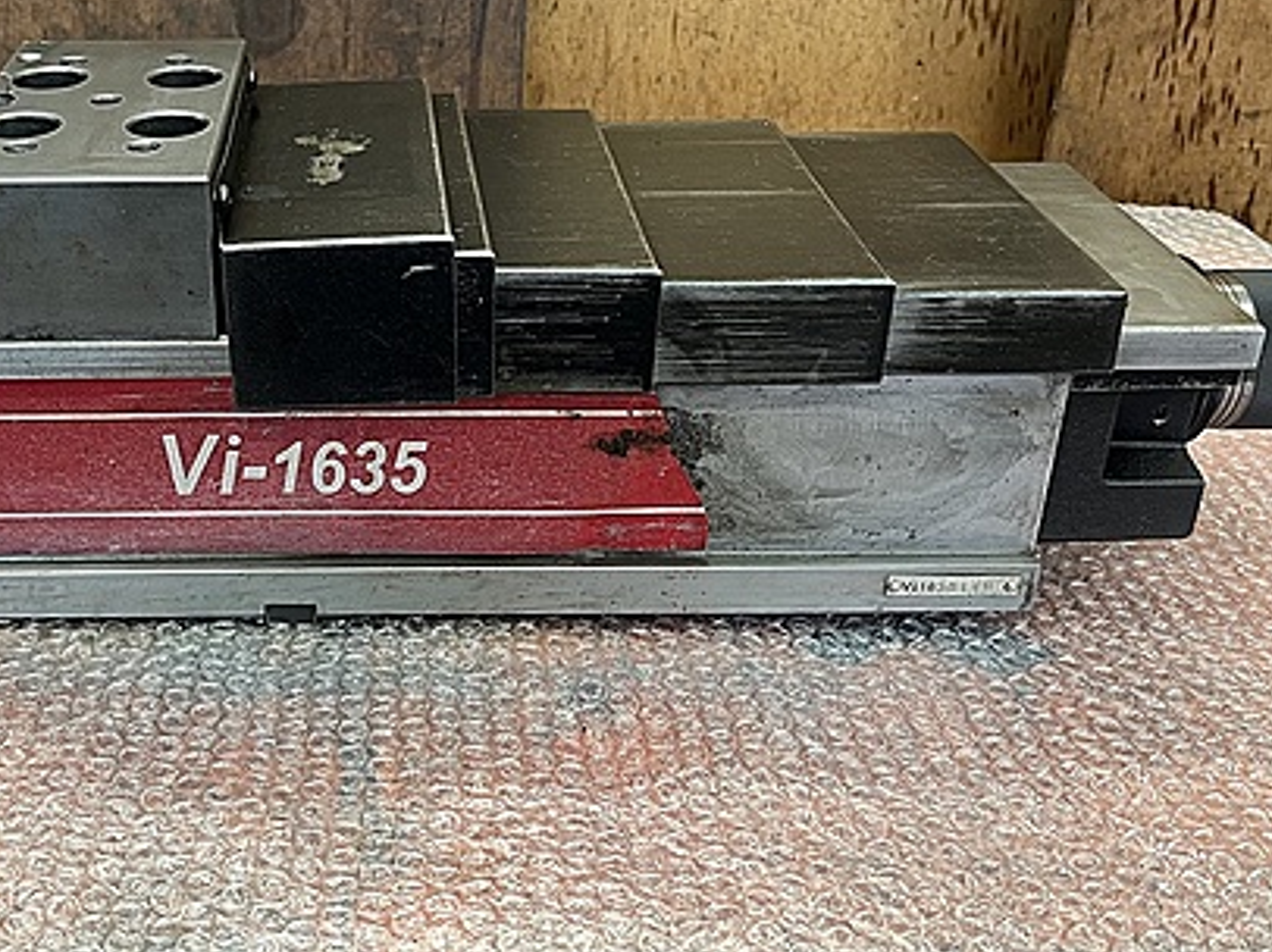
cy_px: 335
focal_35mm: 41
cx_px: 357
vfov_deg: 34.8
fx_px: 1506
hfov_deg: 44.6
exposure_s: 1/60
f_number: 1.6
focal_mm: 5.1
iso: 160
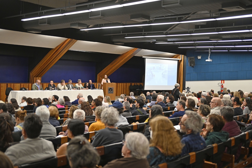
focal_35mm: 42
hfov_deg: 46.4
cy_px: 84
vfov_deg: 31.8
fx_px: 294
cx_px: 126
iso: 1600
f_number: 2.8
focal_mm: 42
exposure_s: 1/200
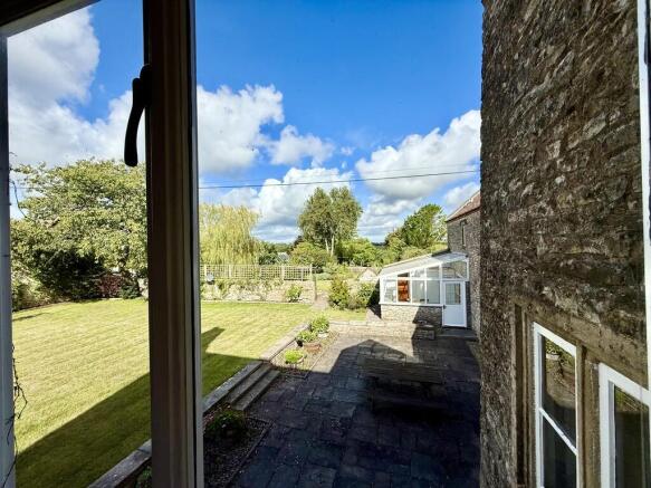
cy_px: 244
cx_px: 326
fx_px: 263
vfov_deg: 85.7
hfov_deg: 102.1
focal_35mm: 14
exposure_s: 1/2410
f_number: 2.2
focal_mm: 2.22
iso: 50
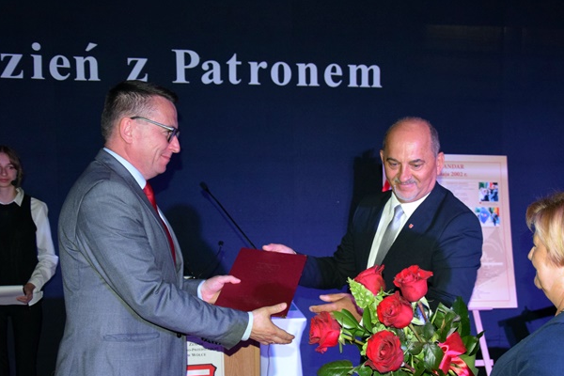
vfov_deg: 27.9
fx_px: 752
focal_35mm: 48
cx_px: 347
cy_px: 242
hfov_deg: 40.9
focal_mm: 24
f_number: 3.8
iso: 3200
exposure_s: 1/60
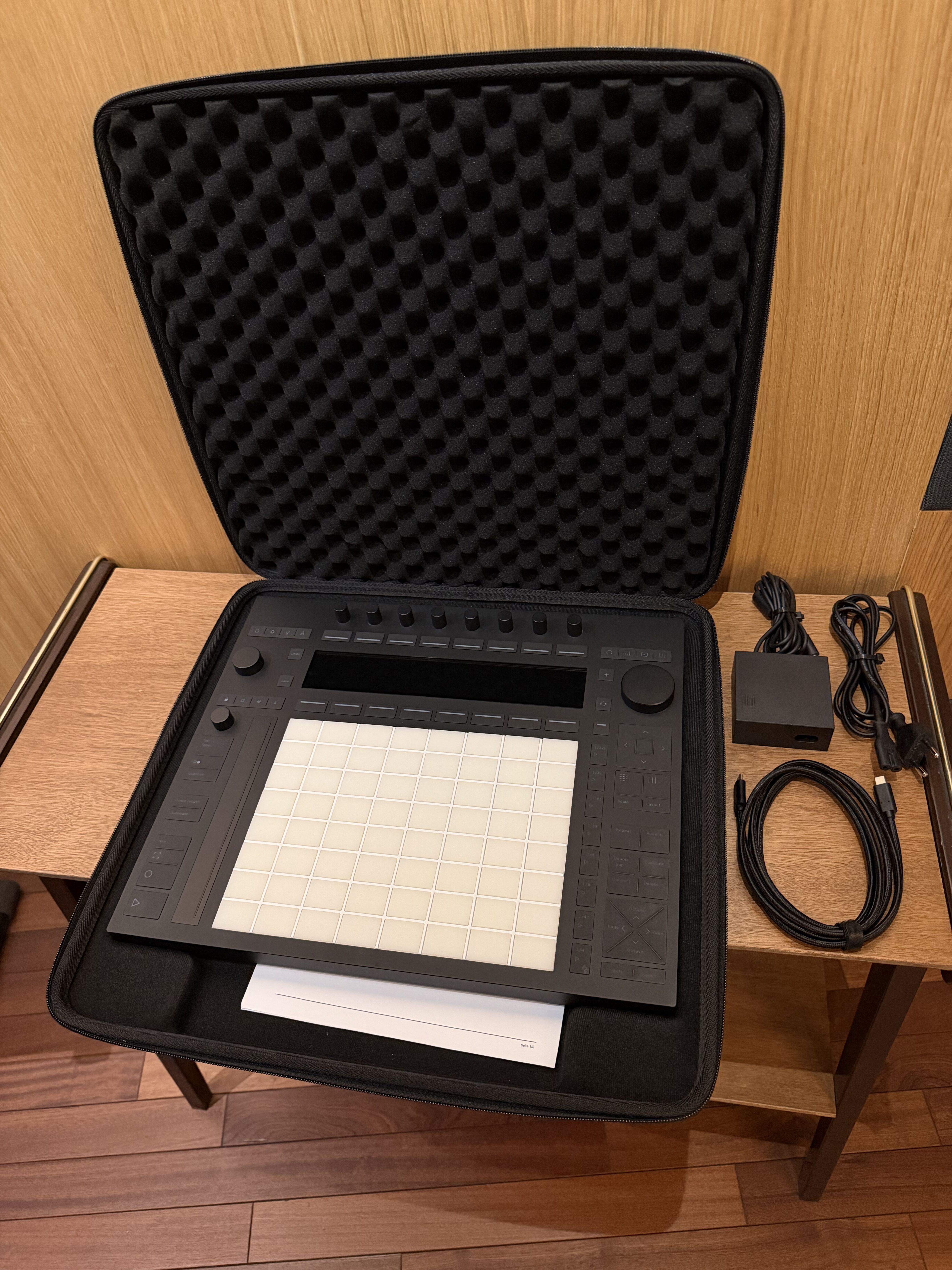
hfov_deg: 56.8
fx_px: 880
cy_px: 635
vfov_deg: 71.6
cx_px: 476
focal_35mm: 24
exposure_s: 1/33
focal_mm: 6.76
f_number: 1.78
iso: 640
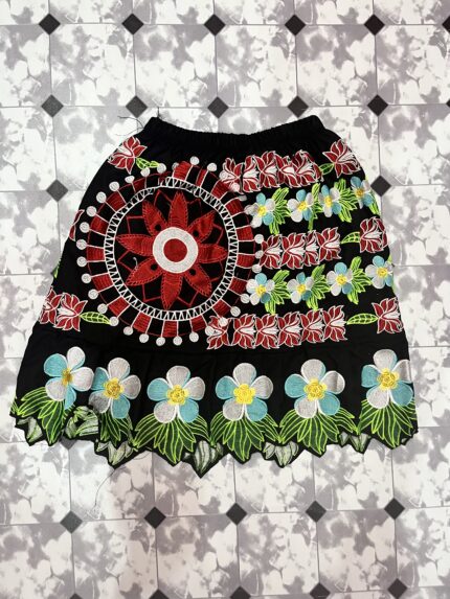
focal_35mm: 26
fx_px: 450
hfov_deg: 53.1
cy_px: 300
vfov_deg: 67.3
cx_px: 225
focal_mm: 5.1
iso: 250
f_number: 1.6
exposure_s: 1/50
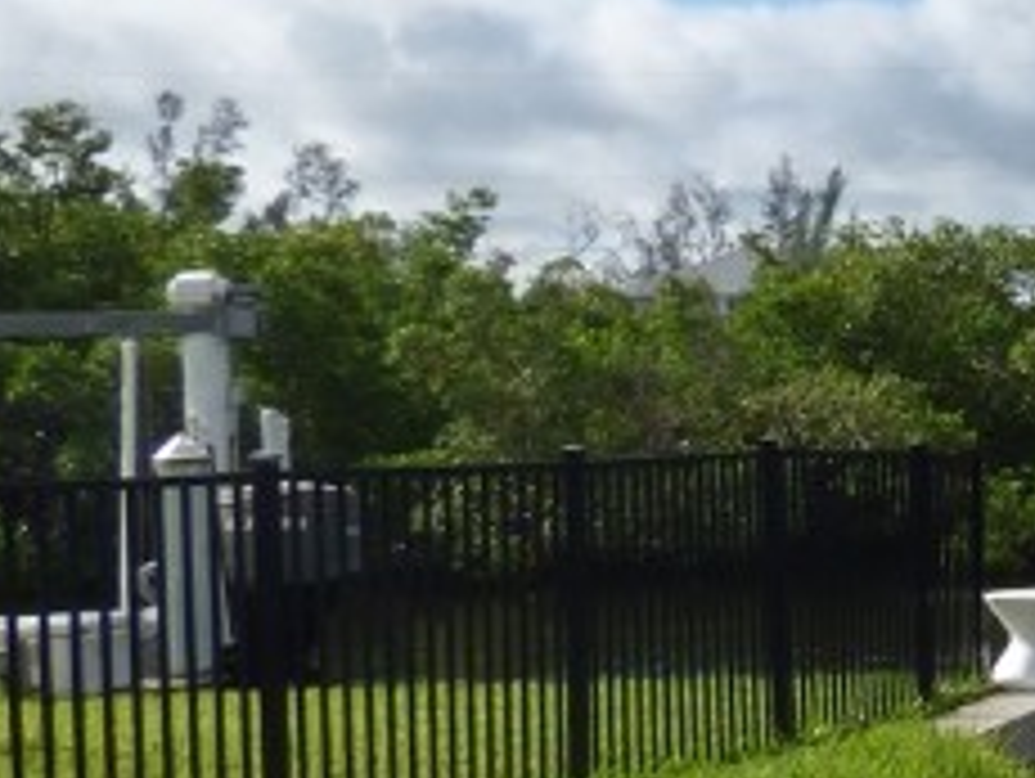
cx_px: 2156
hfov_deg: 16.2
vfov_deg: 16.6
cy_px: 427
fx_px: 2664
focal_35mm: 89
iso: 100
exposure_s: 1/1600
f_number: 3.2
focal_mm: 3.58
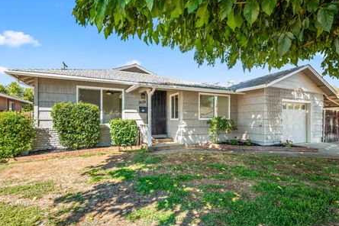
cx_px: 178
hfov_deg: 89.9
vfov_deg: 67.3
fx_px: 169
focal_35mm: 18
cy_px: 105
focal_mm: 16
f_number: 8
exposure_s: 1/80
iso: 200
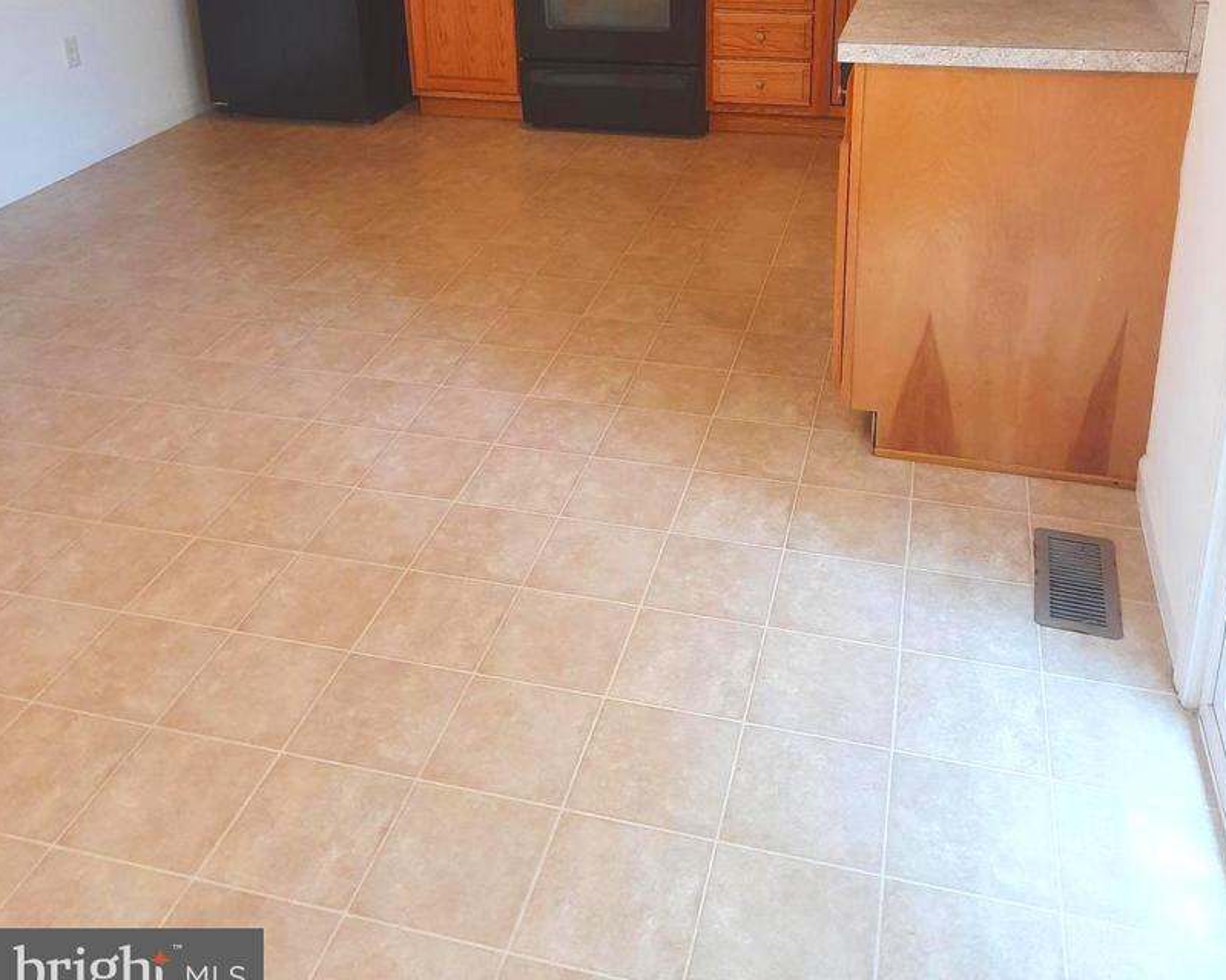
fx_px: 1197
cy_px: 189
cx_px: 615
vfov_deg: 42.4
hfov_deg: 54.2
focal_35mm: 33
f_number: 2
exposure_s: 1/60
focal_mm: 4.6
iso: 160
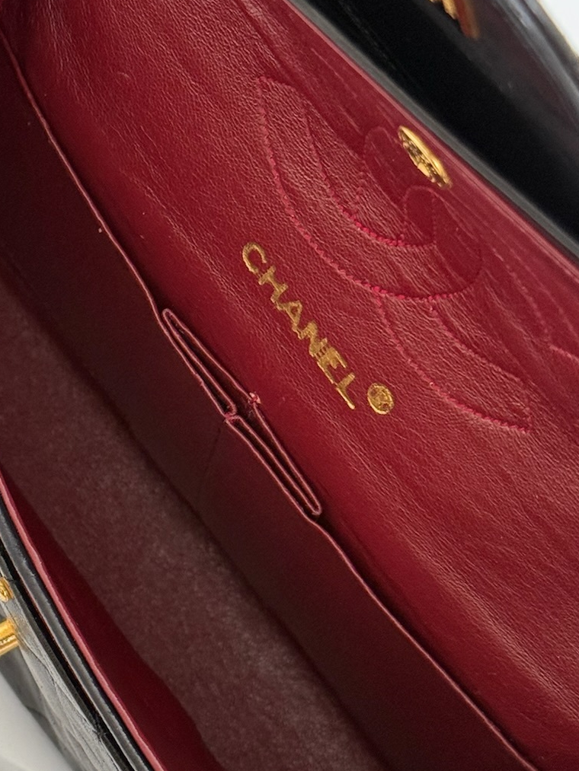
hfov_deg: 15.1
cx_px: 100
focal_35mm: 97
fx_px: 2163
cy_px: 452
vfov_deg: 20.2
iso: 160
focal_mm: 6.76
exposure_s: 1/60
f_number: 1.78
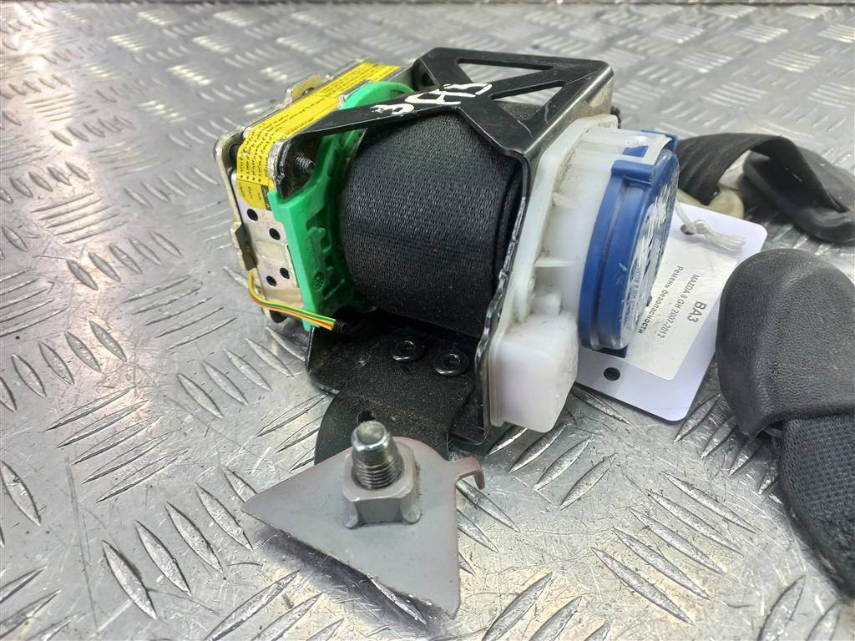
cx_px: 428
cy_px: 320
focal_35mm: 25
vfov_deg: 54.9
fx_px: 617
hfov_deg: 69.4
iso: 125
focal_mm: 4.6
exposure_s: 1/50
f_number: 1.8
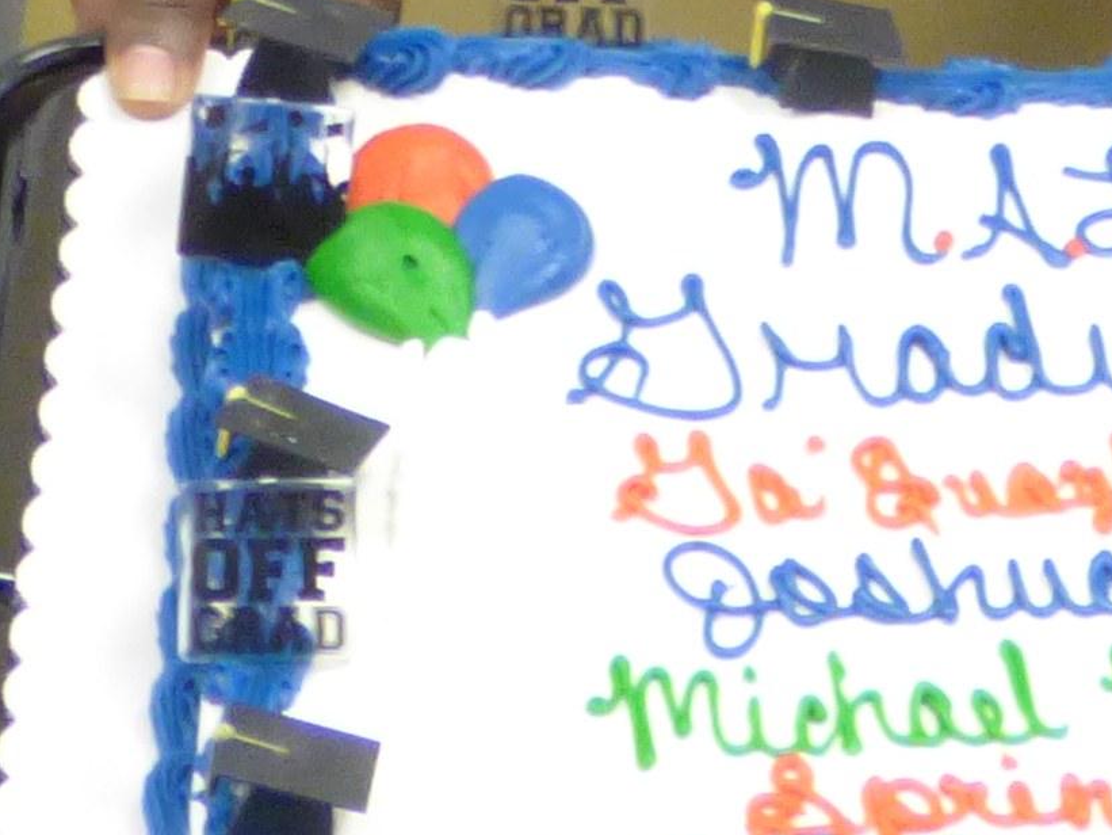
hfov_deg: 8.6
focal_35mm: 230
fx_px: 7390
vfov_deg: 6.2
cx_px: 562
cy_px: -1139
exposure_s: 1/30
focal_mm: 7.07
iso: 400
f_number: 3.6
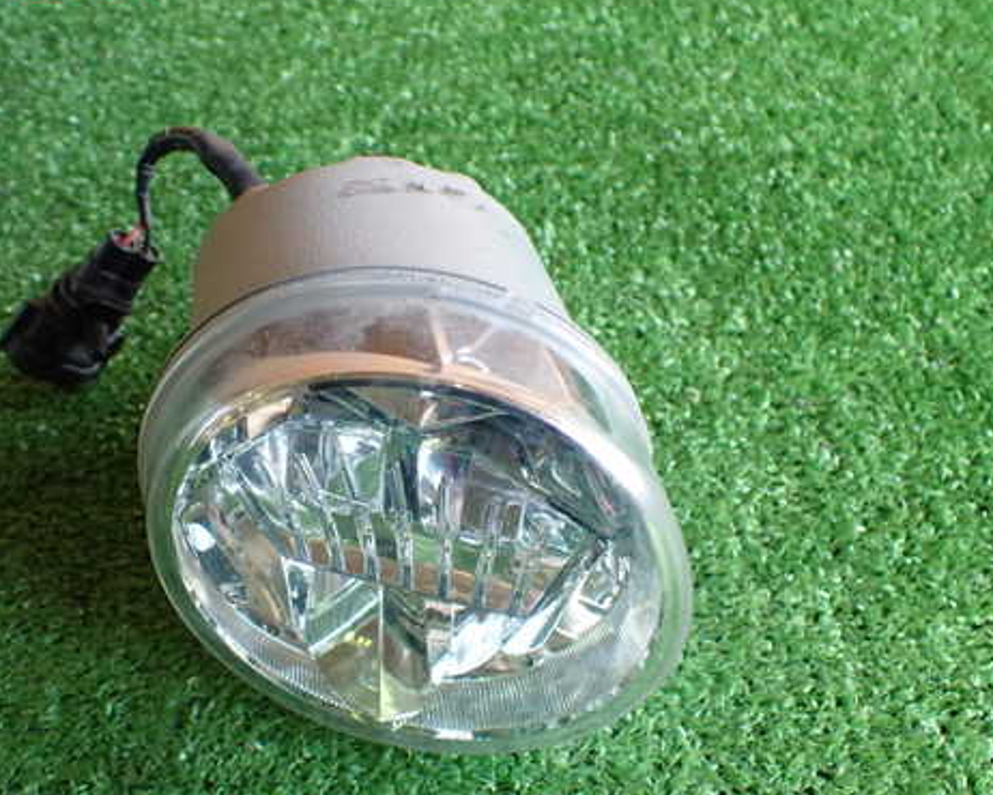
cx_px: 398
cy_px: 438
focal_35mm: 38
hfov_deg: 47.6
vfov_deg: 39.1
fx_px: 1117
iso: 800
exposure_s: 1/125
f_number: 2.3
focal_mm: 5.4
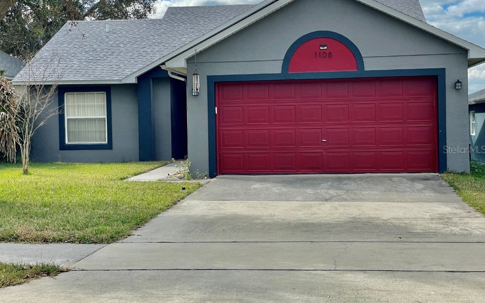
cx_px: 242
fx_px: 740
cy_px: 149
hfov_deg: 36.3
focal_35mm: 56
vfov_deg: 23.1
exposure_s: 1/1199
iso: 25
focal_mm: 6
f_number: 2
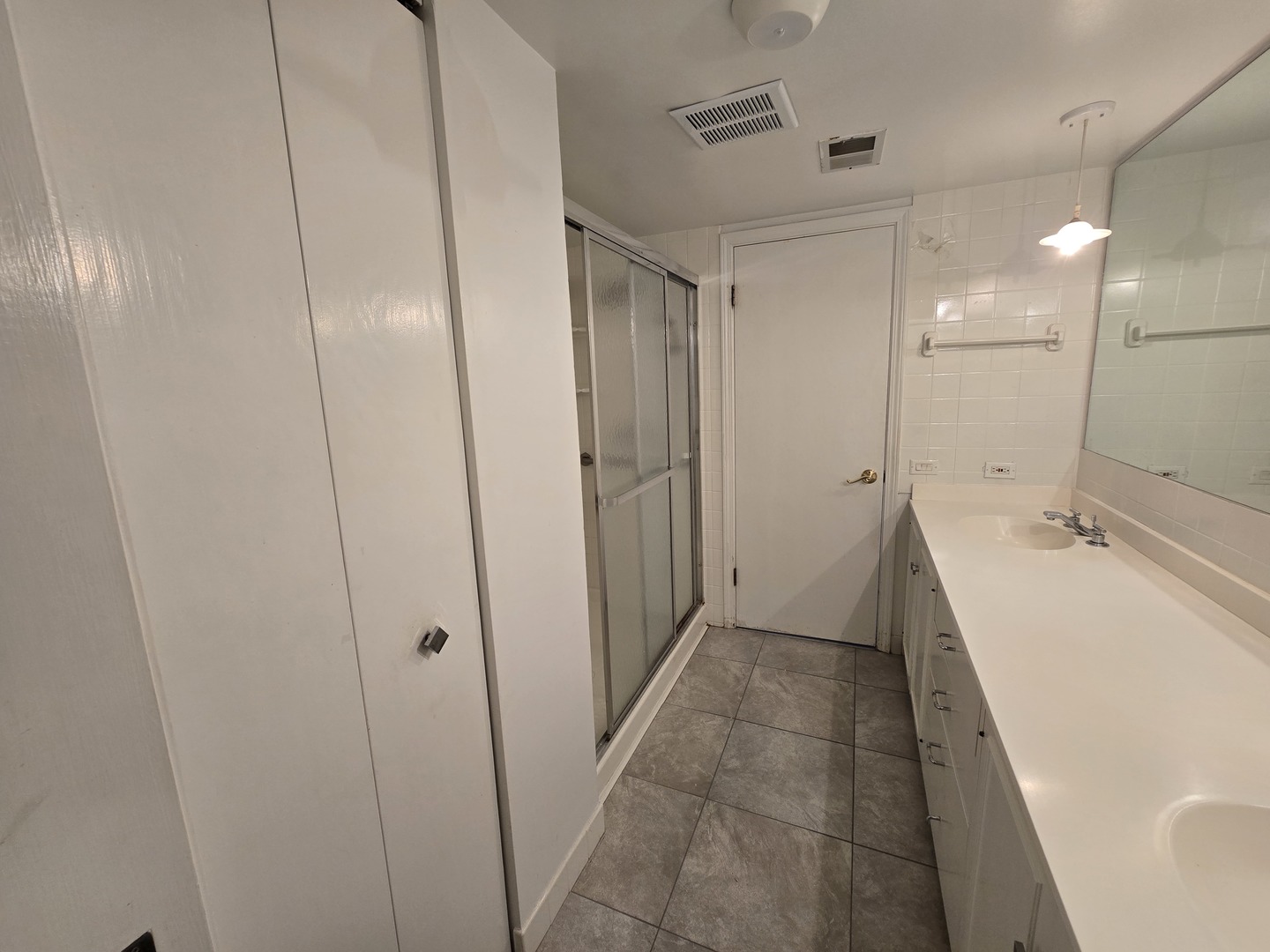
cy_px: 476
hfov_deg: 106.2
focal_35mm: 13
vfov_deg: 89.9
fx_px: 477
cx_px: 635
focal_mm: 2.2
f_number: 2.2
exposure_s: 1/60
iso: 125
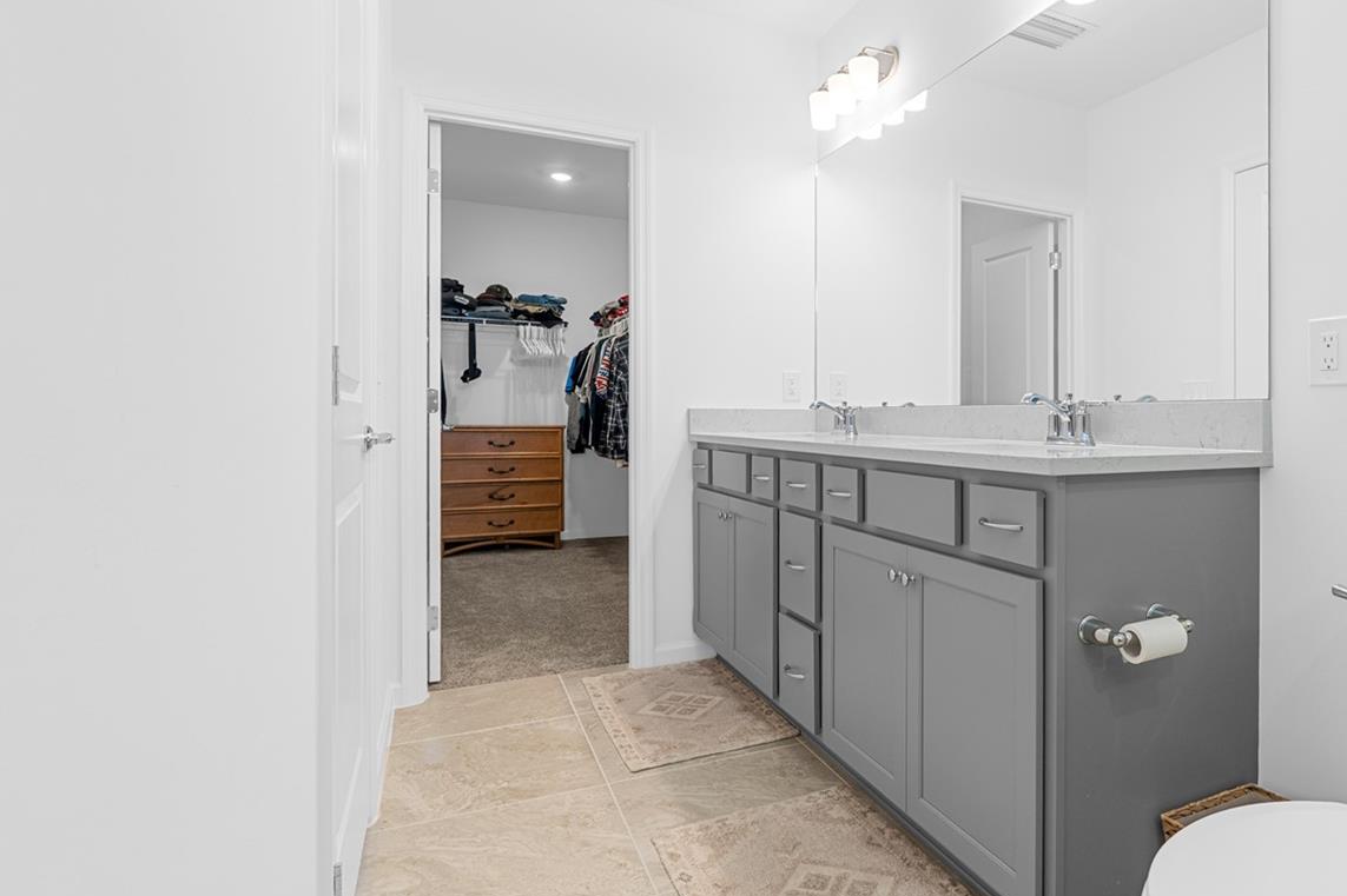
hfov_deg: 78.9
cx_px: 886
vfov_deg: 59.3
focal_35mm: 21
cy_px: 400
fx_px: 785
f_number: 4.5
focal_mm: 10
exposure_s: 1/30
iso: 500
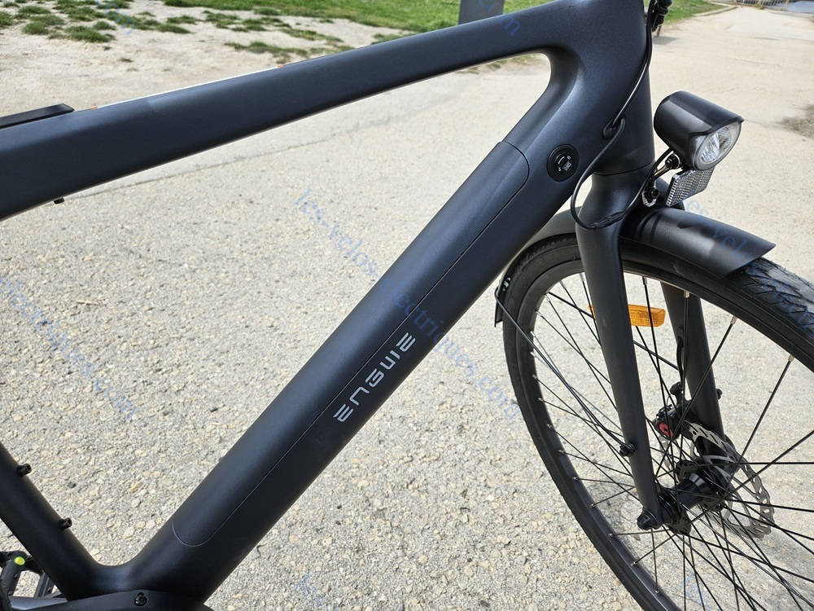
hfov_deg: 73.9
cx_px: 407
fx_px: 541
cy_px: 306
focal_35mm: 23
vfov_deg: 58.9
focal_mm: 5.4
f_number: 1.8
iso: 25
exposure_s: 1/1794
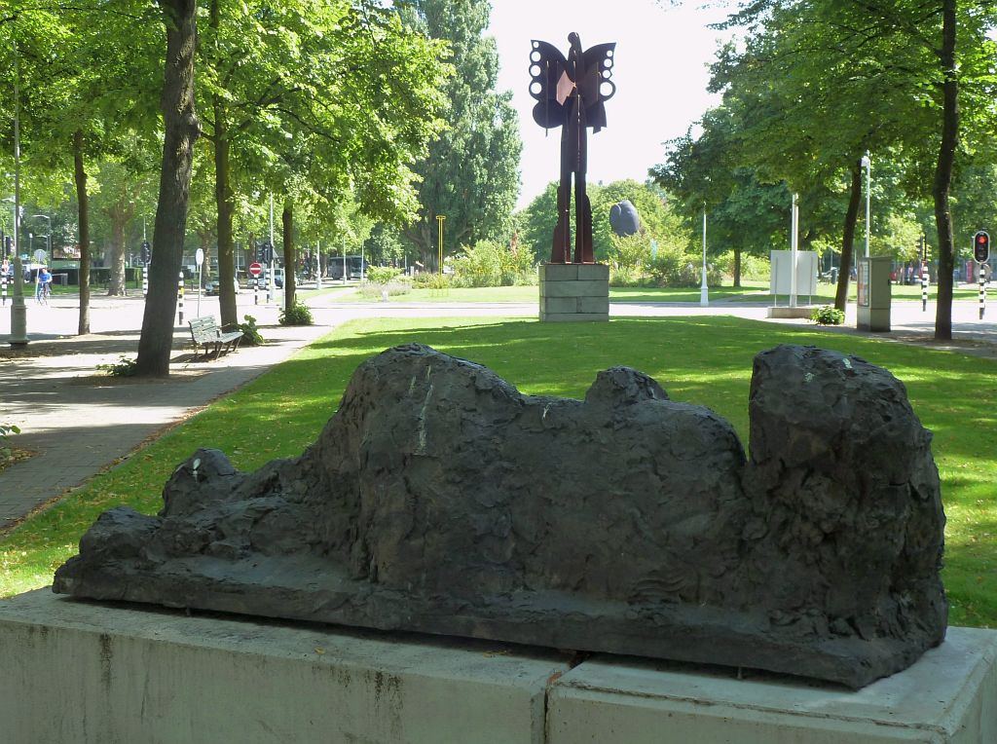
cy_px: 372
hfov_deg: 39.7
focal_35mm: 48
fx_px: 1380
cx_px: 498
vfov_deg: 30.2
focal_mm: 7.9
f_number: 3.8
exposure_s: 1/60
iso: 125
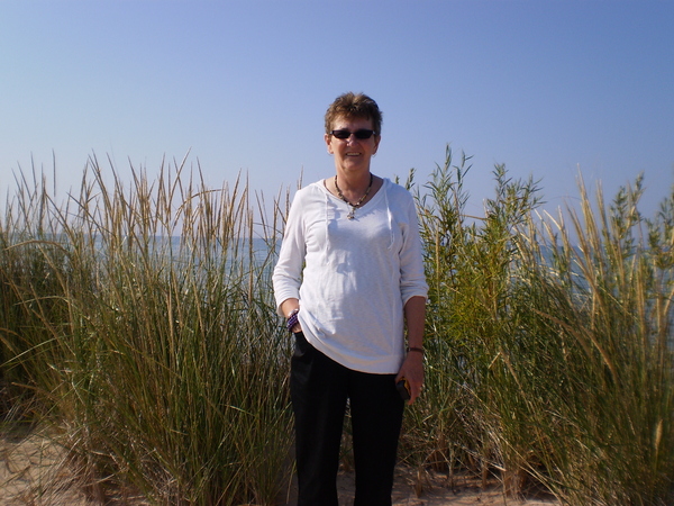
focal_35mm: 36
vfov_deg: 39.7
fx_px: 701
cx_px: 337
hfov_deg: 51.4
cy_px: 253
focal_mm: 6.3
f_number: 4.6
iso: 64
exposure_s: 1/1250
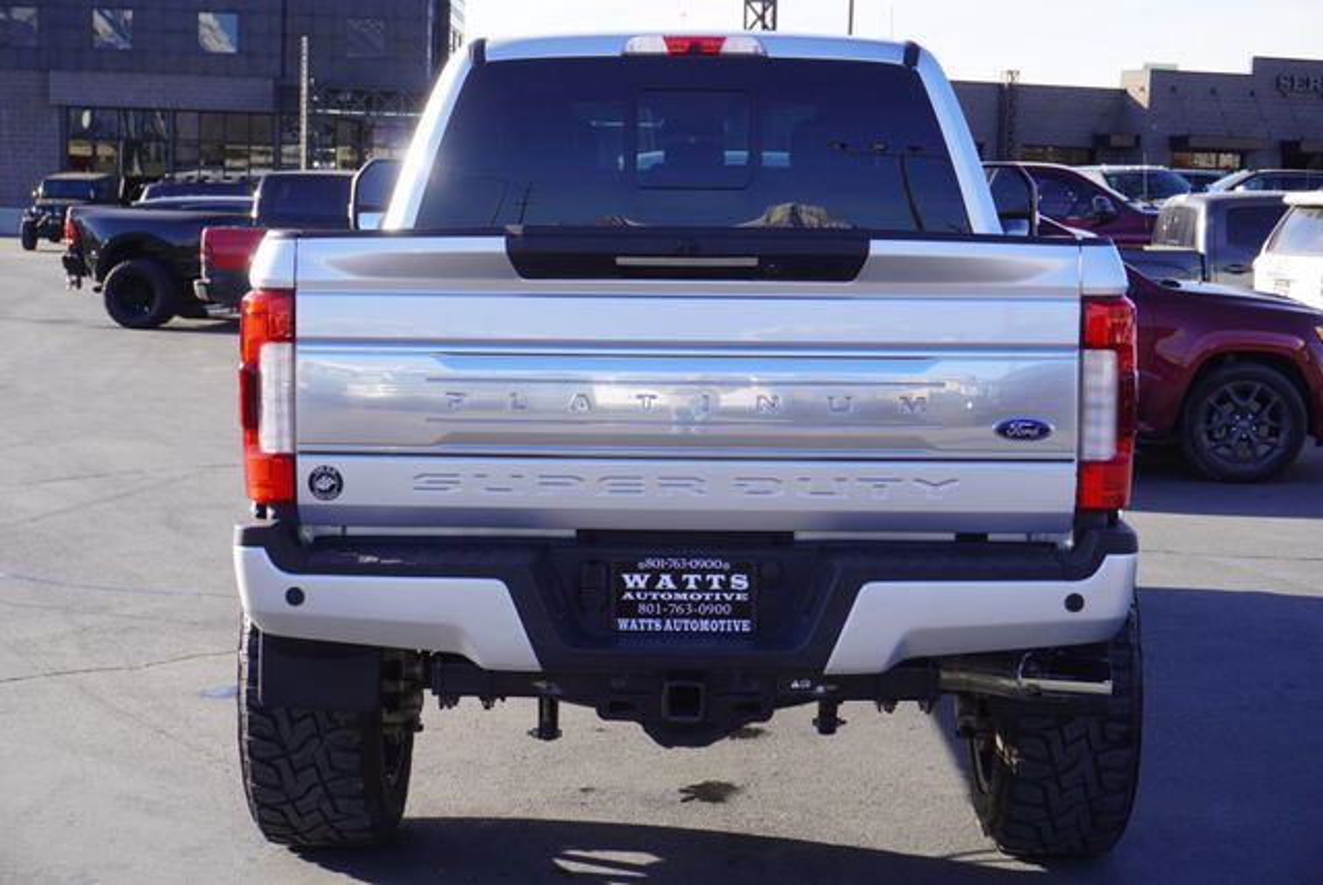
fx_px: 2262
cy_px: 442
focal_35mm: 62
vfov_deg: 22.1
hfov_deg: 32.6
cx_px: 662
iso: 100
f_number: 8
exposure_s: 1/100
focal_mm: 41
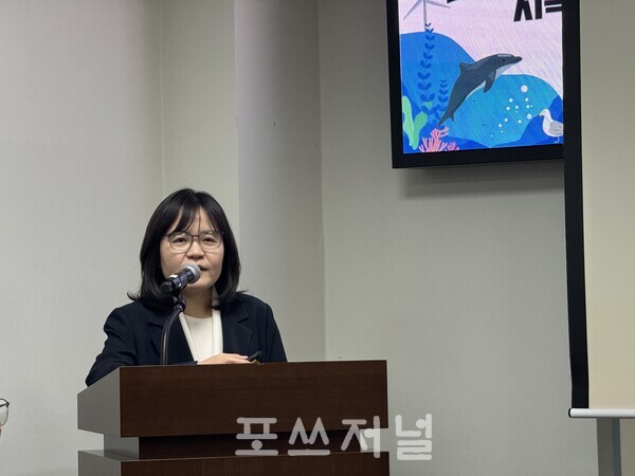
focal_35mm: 120
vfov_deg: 12.3
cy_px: 238
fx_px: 2201
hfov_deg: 16.4
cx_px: 318
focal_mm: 15.66
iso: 200
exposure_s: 1/99
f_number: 2.8
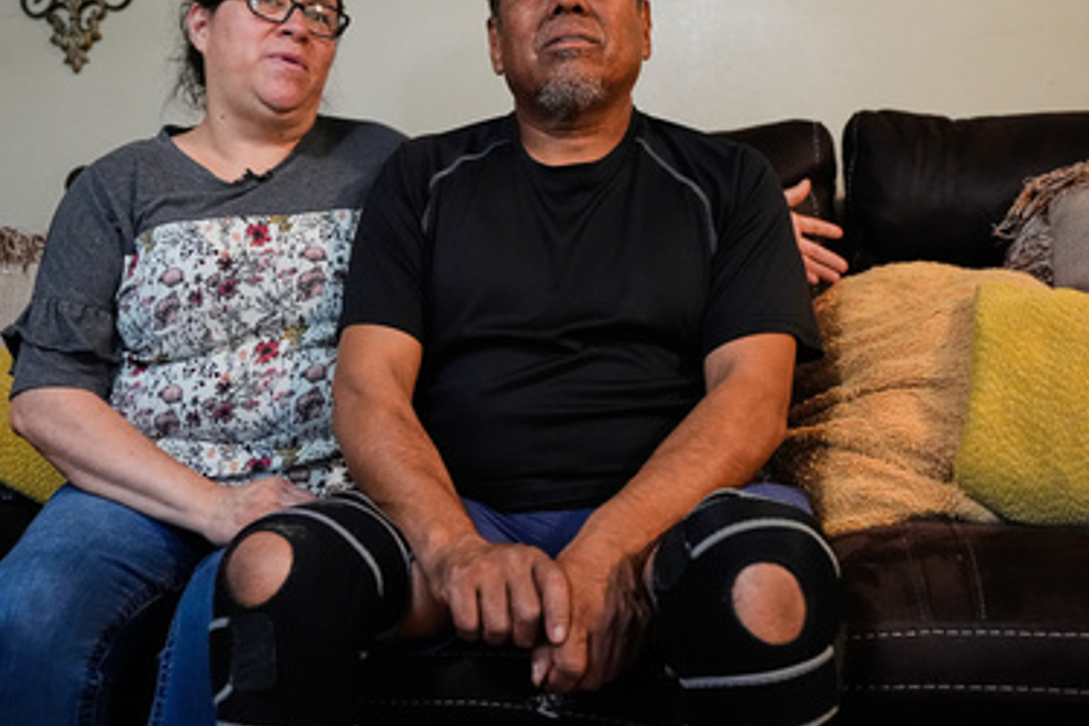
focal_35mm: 41
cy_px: 306
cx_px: 505
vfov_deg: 32.6
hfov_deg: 47.4
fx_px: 1240
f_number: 2.8
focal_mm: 30
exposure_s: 1/160
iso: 4000
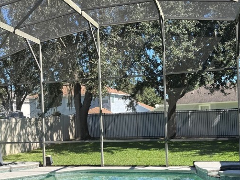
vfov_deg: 29.4
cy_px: 122
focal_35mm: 49
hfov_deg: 38.9
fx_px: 340
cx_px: 105
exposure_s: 1/1337
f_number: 1.78
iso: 80
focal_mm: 6.76
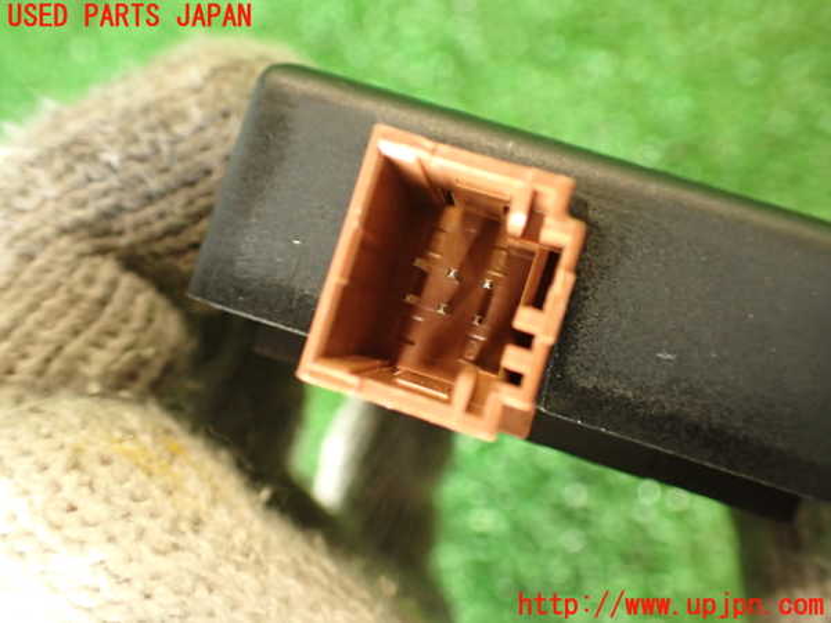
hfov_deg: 56.8
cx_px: 416
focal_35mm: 32
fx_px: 768
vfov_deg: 44.2
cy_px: 312
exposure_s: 1/30
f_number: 2.4
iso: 500
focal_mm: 5.79
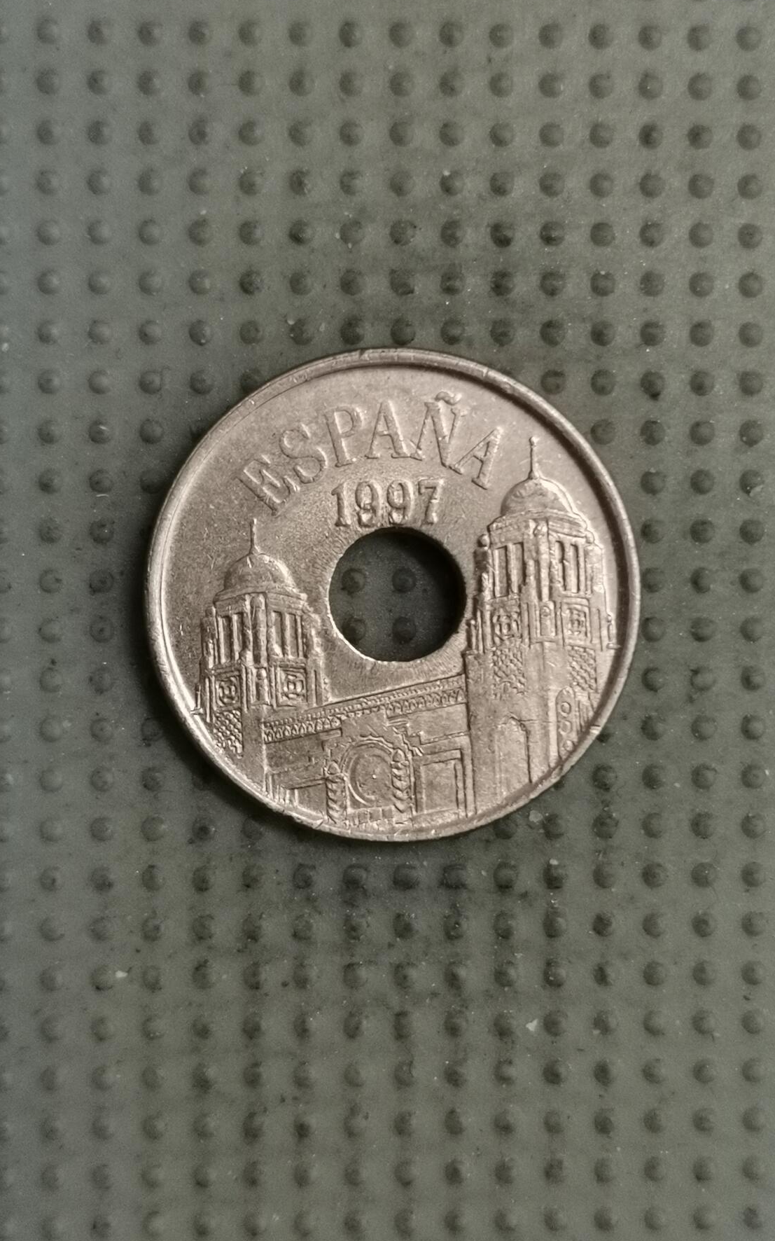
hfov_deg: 23.1
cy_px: 620
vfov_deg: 36.3
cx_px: 368
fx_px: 1893
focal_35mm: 56
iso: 250
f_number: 1.8
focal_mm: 4.75
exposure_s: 1/36
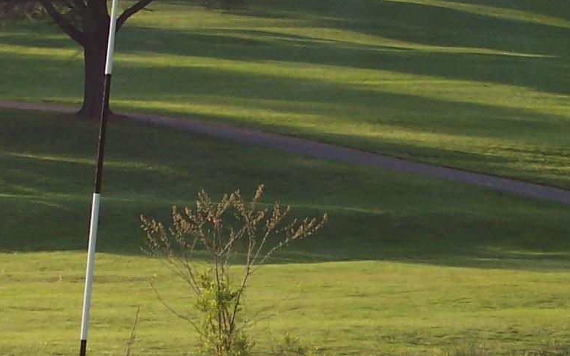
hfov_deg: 6.8
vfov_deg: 4.2
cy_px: 93
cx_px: 282
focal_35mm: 311
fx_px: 4829
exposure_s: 1/250
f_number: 4.8
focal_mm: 16.8
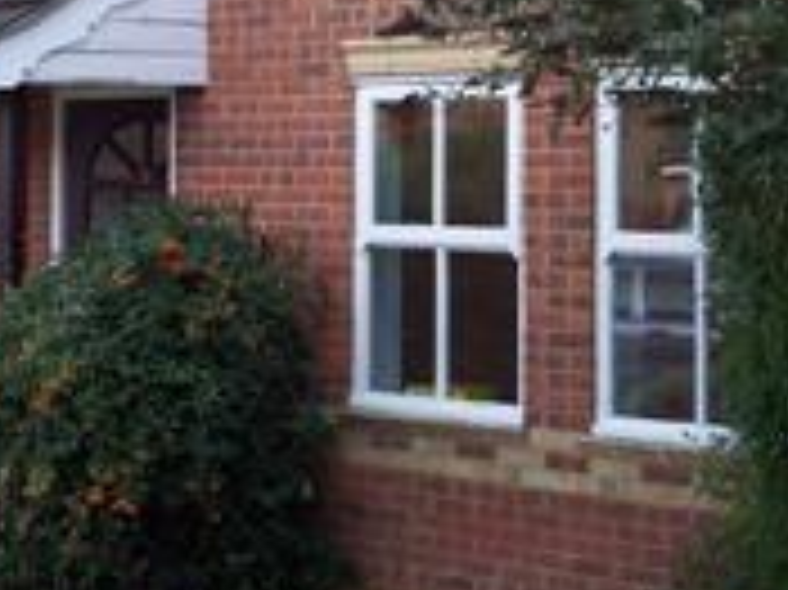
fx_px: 2275
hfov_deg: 19.3
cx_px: 77
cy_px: 36
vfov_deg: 14.6
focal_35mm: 100
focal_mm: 8
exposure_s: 1/250
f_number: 3.4
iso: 100
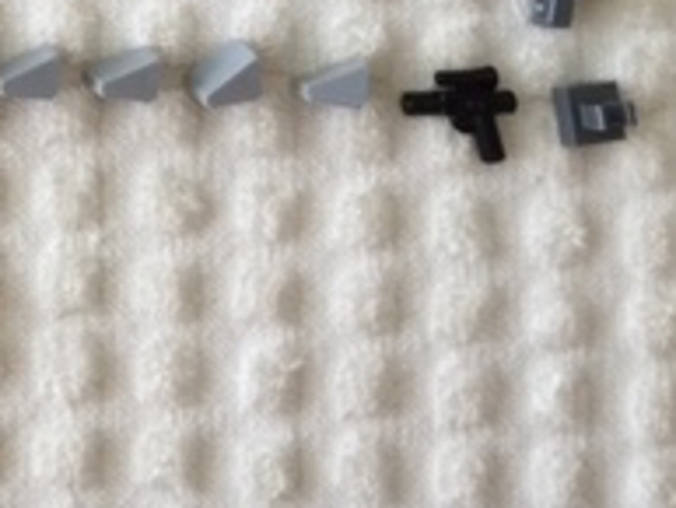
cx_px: -368
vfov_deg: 14.3
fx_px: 1876
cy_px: -277
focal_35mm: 96
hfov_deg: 18.0
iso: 40
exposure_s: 1/30
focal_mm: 4.15
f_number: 2.2
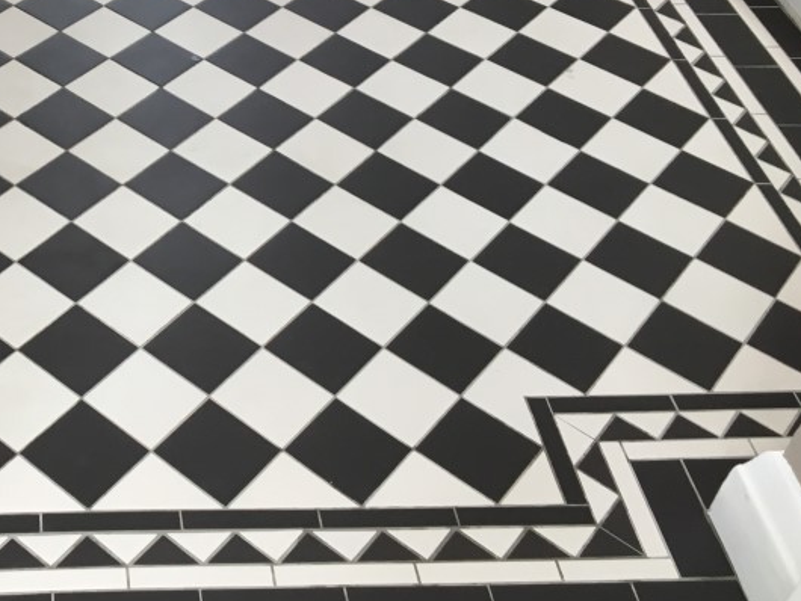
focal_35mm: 56
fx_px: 1296
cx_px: 97
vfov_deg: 25.8
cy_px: 146
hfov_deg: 32.8
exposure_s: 1/33
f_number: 2.2
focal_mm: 4.15
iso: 80
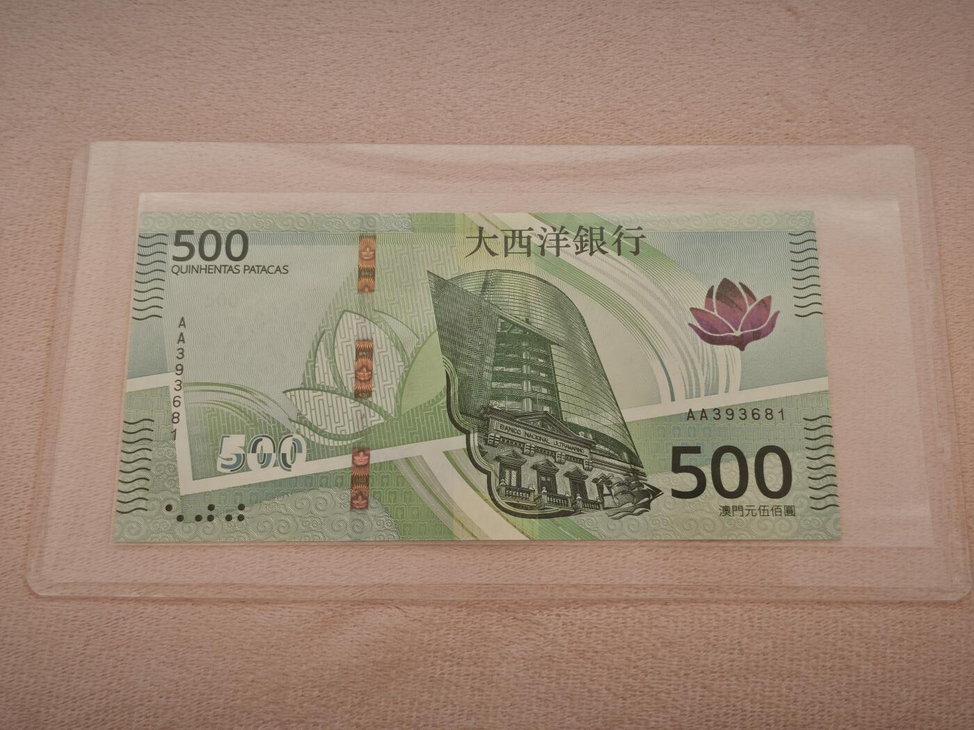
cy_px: 365
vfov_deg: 29.1
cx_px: 487
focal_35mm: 50
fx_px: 1407
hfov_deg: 38.2
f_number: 1.63
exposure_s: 1/100
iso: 200
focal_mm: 5.85
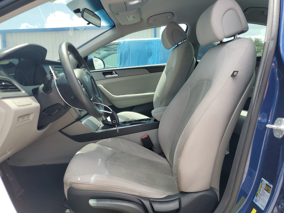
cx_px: 142
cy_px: 106
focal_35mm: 26
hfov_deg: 67.3
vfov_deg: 53.1
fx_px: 213
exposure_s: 1/556
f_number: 1.5
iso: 50
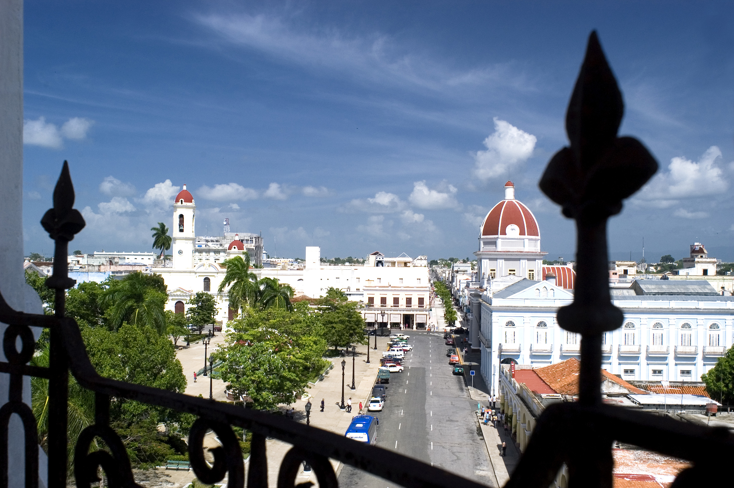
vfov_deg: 36.8
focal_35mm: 36
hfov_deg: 53.2
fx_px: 733
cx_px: 367
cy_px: 244
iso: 200
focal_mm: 24
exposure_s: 1/400
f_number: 7.1
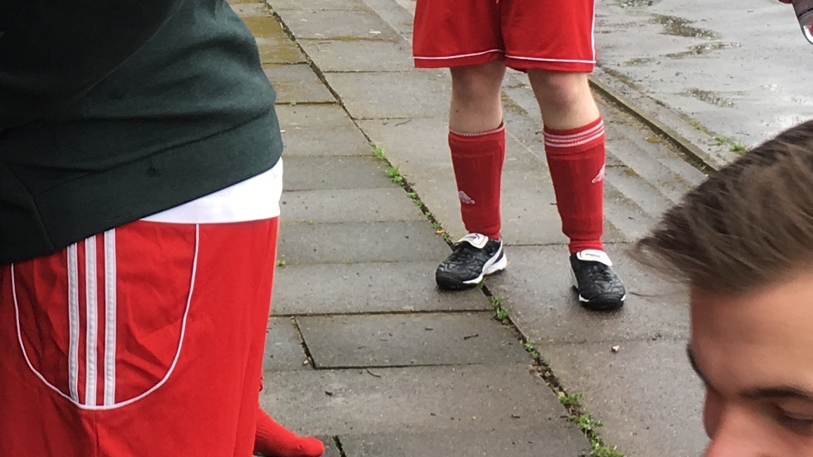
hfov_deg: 19.1
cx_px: 91
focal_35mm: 110
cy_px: -1
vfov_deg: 10.9
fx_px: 2371
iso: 25
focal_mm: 4.15
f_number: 2.2
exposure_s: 1/135
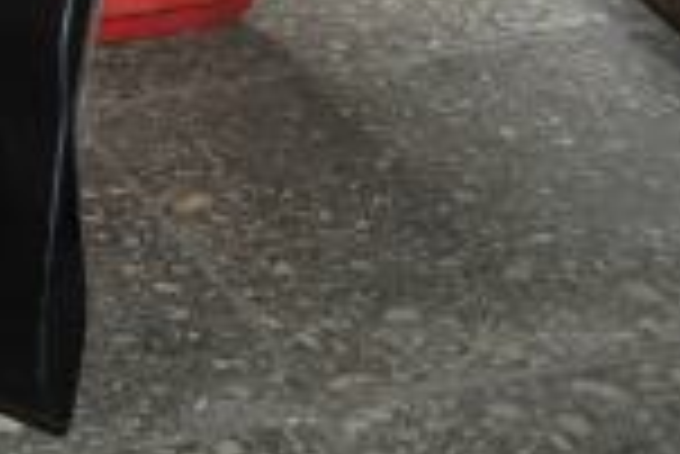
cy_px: -216
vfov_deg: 12.0
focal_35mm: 109
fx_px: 2061
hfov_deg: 16.5
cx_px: -428
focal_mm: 22
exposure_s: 1/60
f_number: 3.8
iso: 800
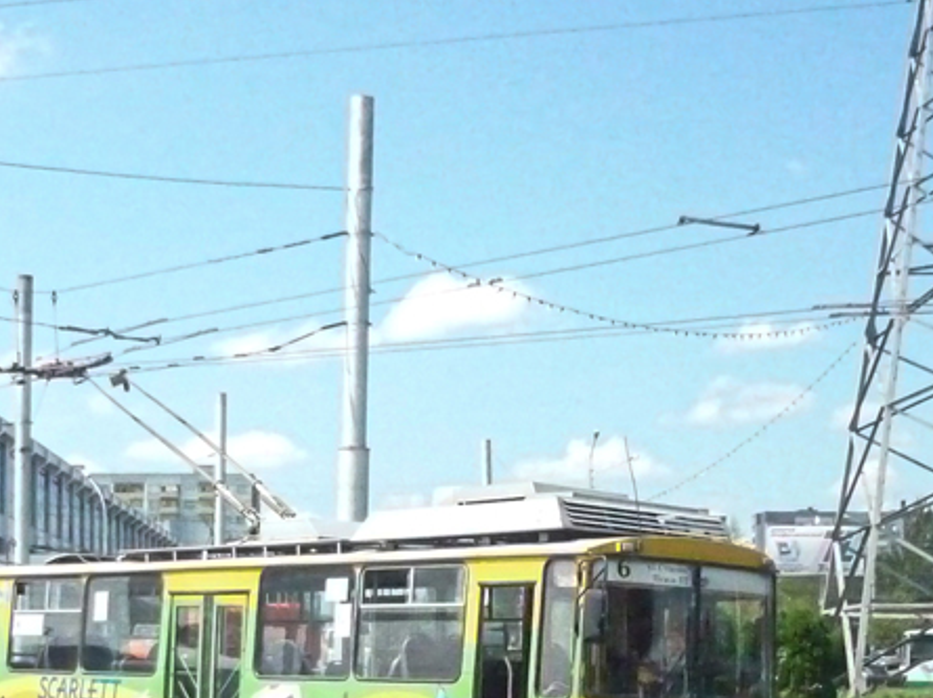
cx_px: 432
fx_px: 2047
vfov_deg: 19.1
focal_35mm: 76
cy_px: 589
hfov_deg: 25.7
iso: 1600
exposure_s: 1/2000
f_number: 8
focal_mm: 5.5
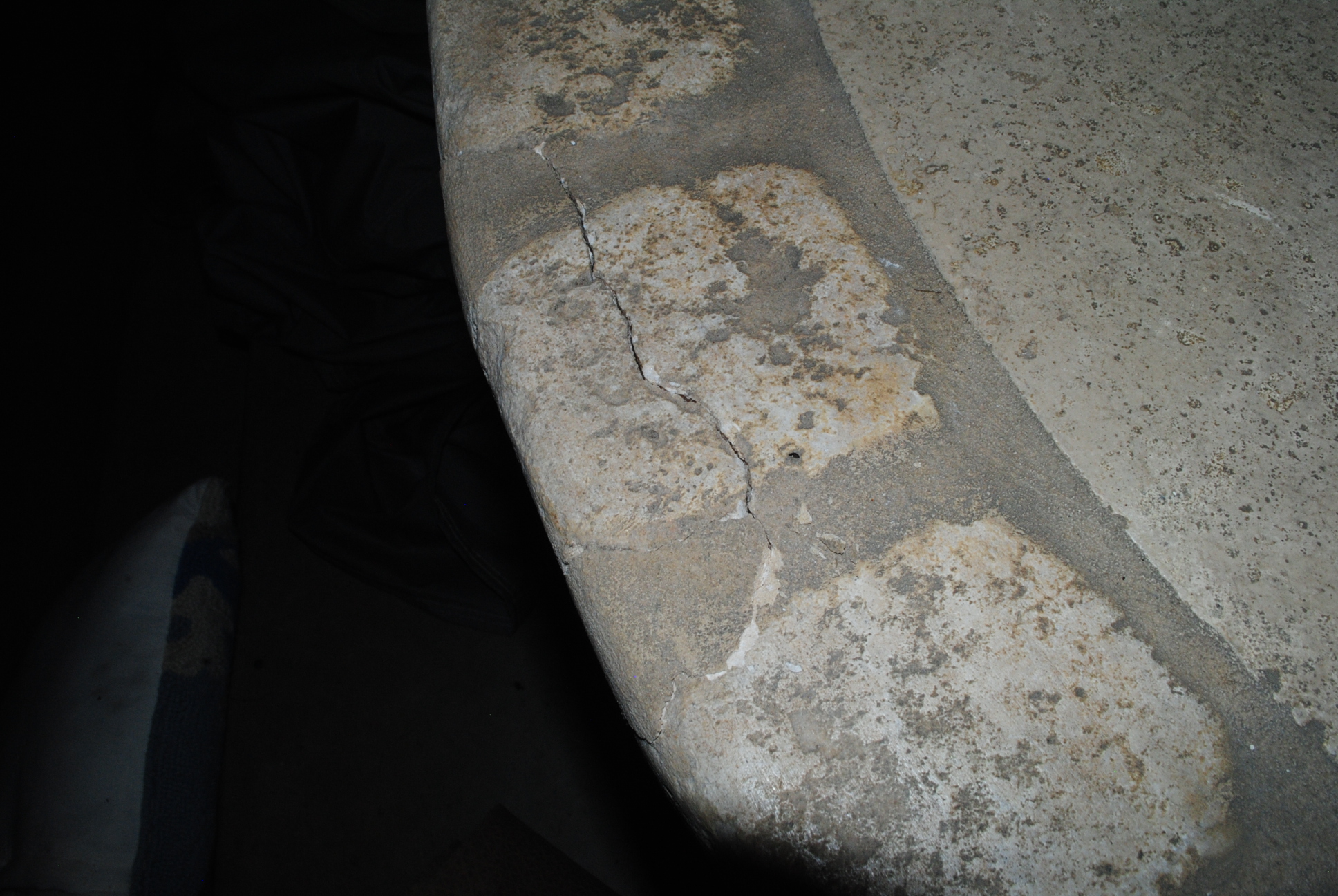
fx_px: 1116
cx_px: 669
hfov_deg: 61.9
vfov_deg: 43.7
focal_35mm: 30
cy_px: 448
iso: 400
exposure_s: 1/200
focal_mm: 20
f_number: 16
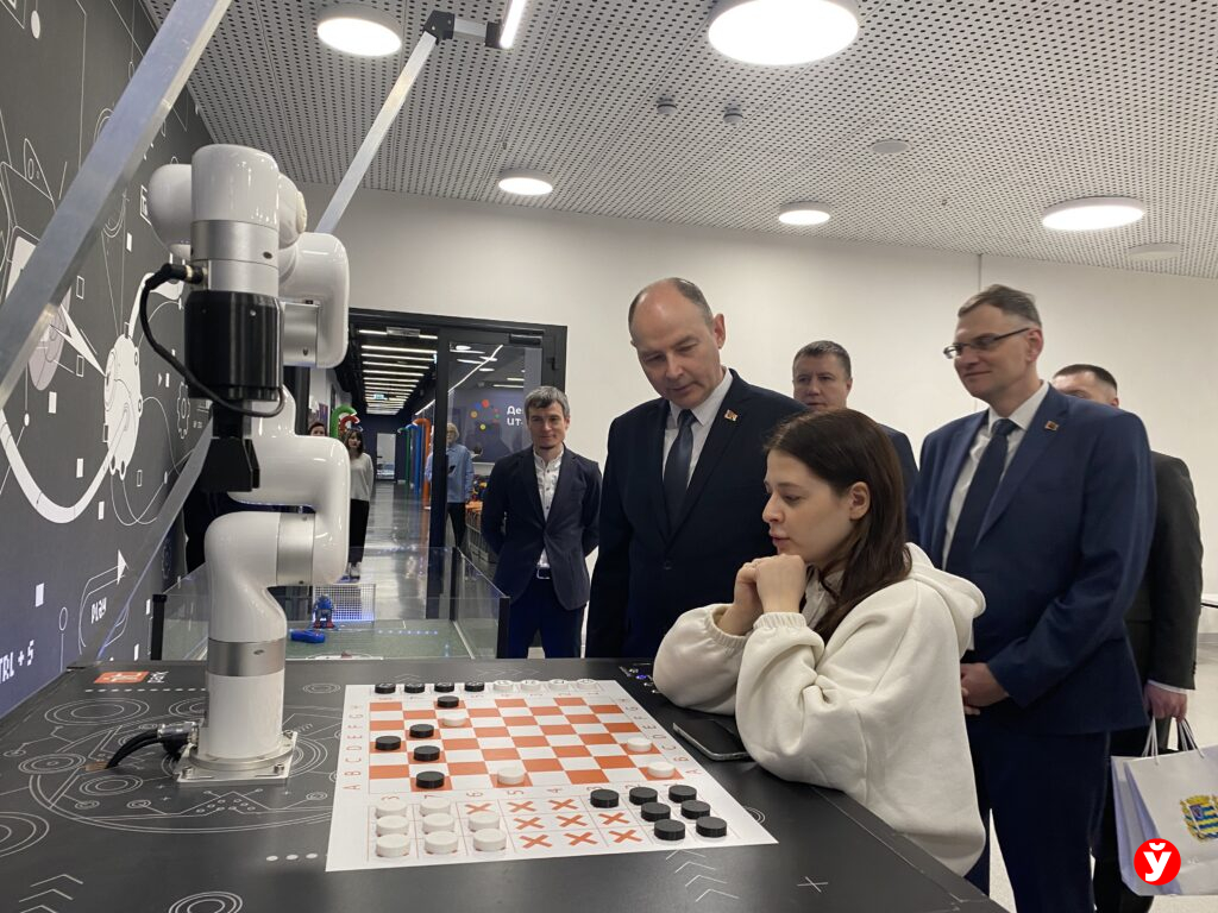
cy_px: 456
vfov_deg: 53.1
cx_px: 609
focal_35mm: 26
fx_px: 915
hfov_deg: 67.3
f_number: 1.8
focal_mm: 4.25
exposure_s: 1/50
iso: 64
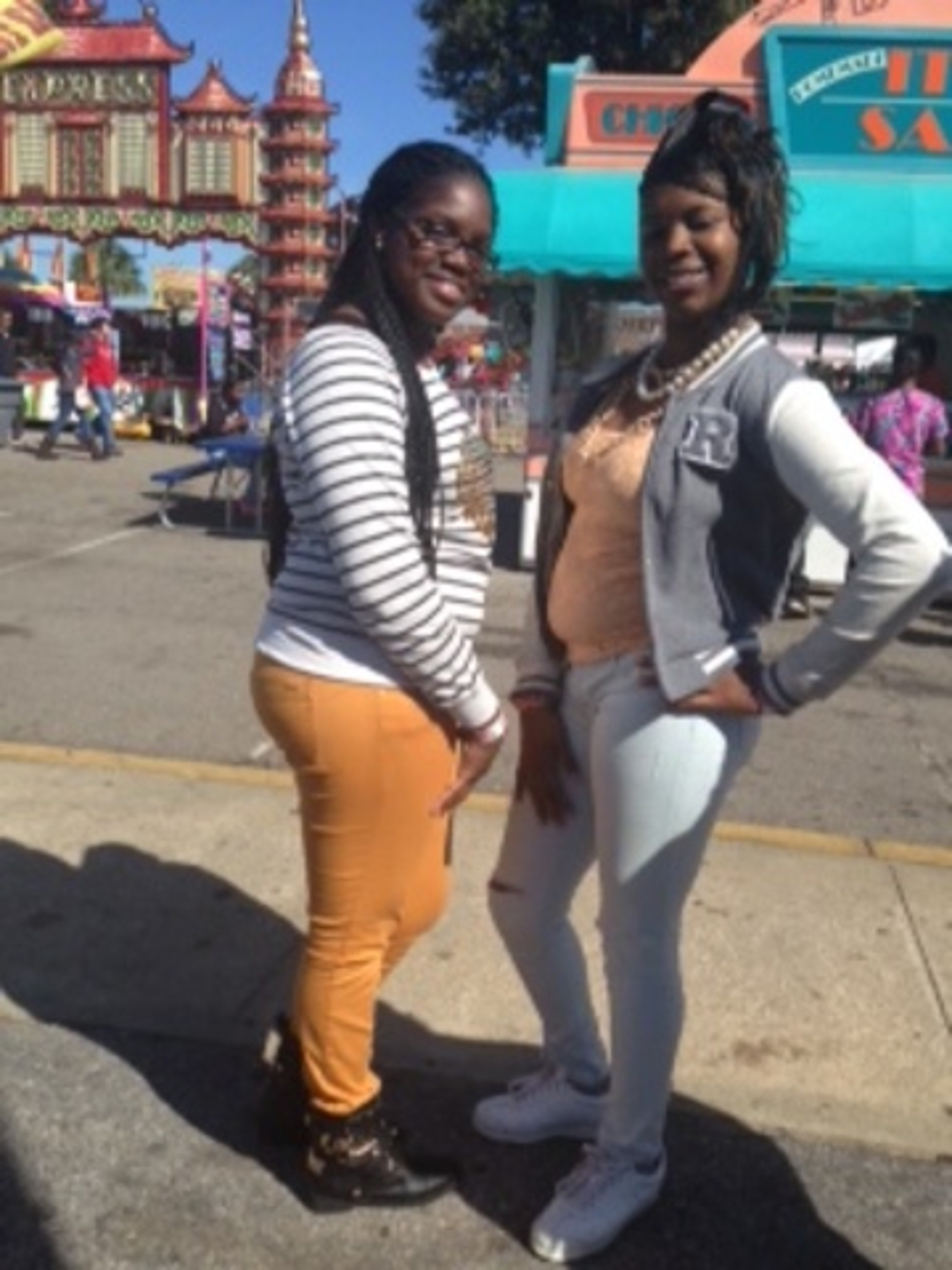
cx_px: 476
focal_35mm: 33
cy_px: 635
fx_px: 1210
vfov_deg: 55.4
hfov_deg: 42.9
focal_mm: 4.12
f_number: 2.4
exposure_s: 1/1466
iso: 50
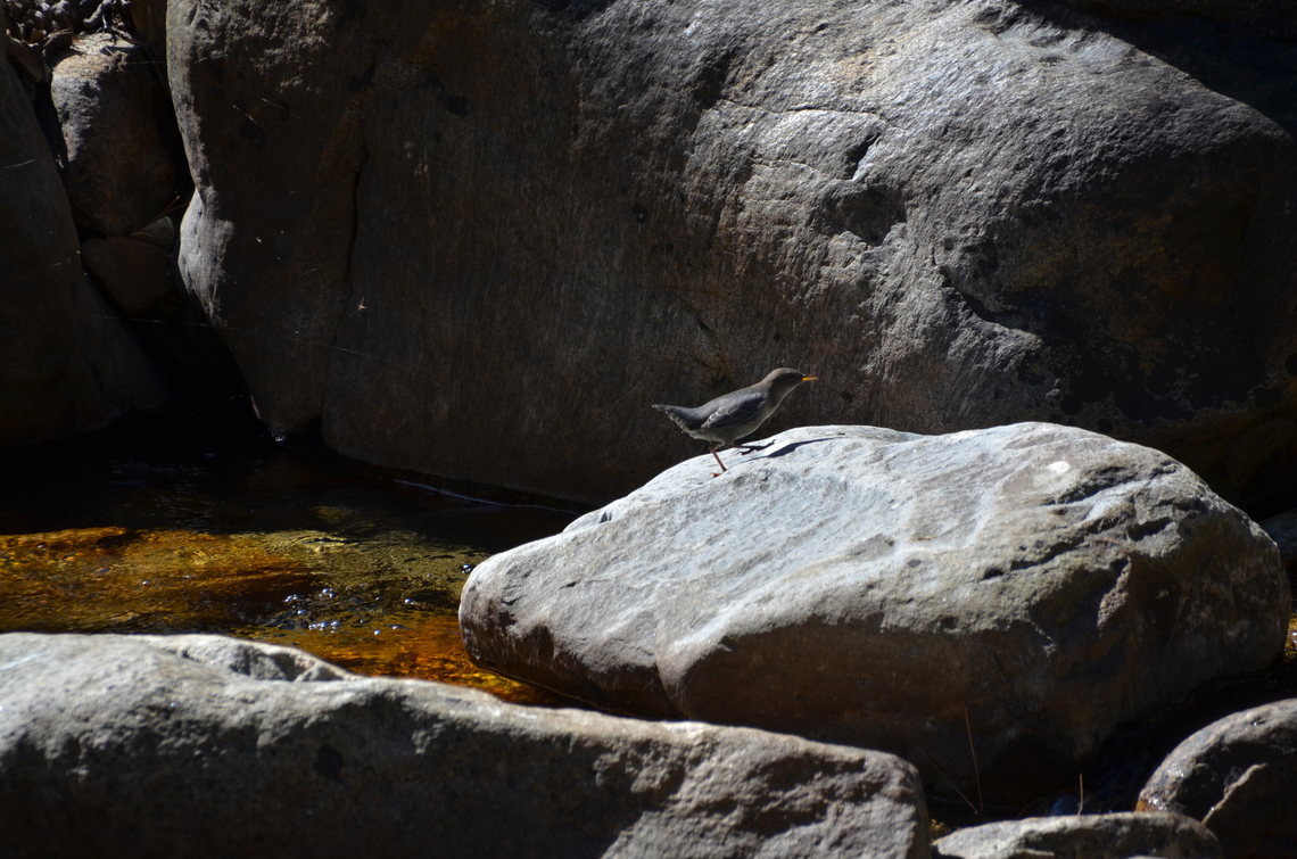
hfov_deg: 5.5
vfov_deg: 3.6
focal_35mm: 375
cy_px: 430
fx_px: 13482
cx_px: 648
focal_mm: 250
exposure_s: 1/1250
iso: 400
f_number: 6.3
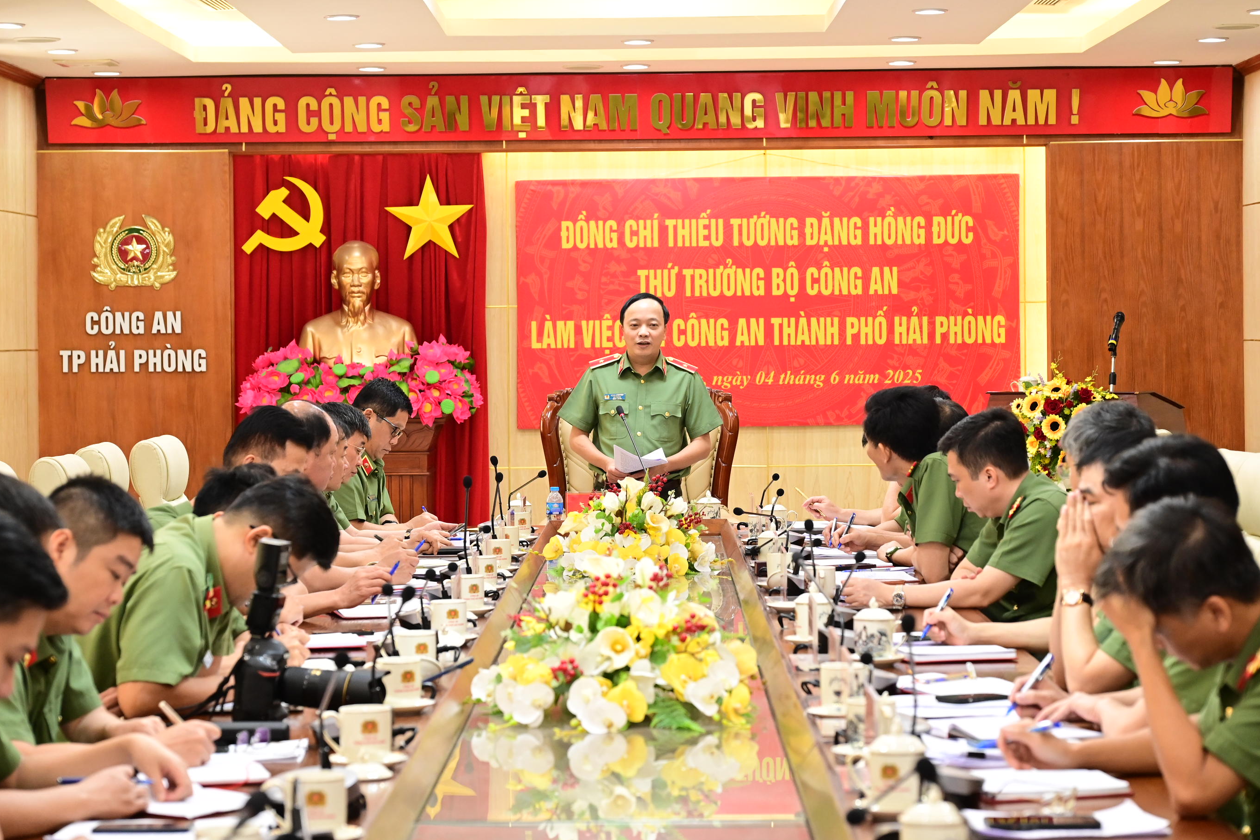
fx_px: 3220
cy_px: 395
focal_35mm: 92
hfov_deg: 22.1
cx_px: 632
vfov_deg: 14.9
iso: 3200
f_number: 5
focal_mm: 83
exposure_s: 1/100
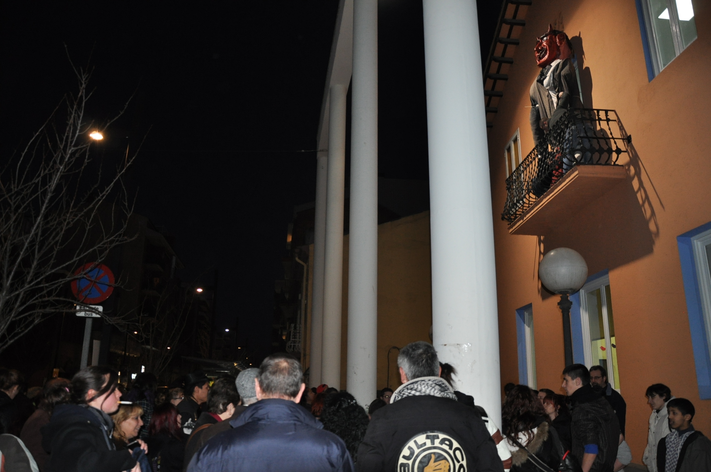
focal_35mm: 27
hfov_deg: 67.4
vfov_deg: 47.8
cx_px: 356
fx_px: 533
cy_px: 236
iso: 800
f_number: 3.5
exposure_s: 1/60
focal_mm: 18
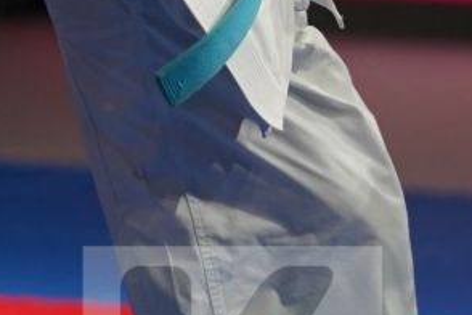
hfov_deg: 2.2
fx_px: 12205
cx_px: 233
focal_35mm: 931
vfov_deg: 1.5
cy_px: -178
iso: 1000
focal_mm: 152
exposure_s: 1/500
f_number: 2.8
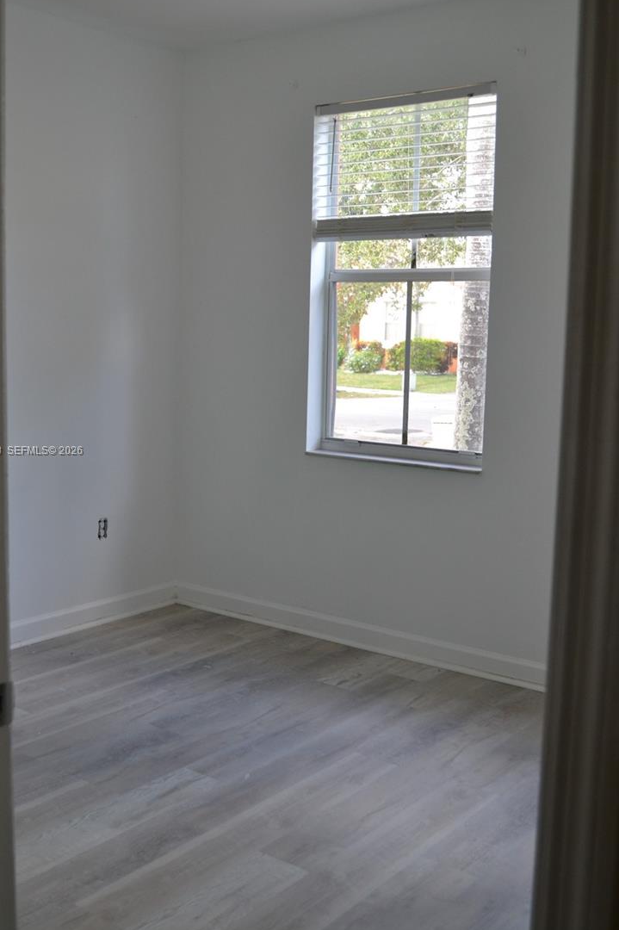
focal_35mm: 40
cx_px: 289
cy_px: 451
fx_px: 1033
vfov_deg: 48.5
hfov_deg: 33.4
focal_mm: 24
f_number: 4.5
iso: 400
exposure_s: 1/80
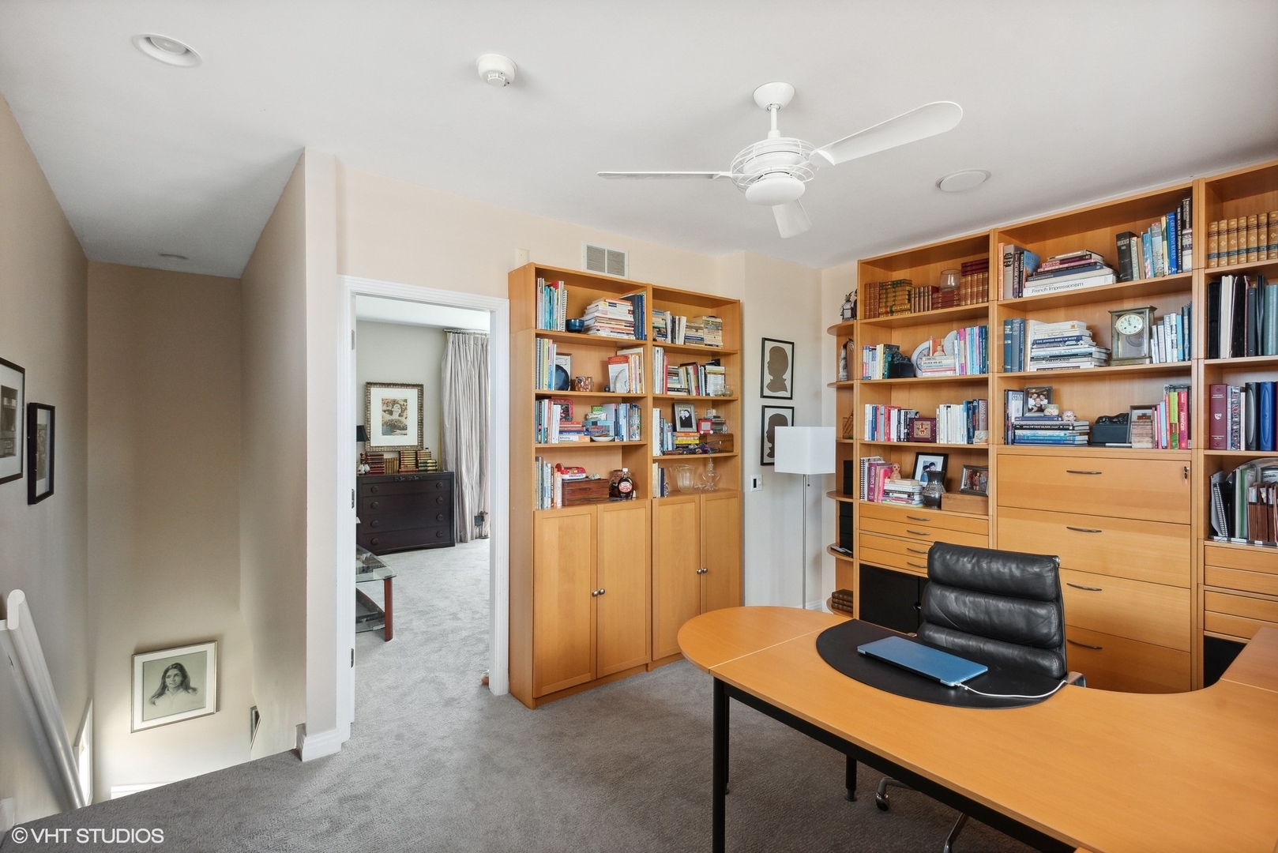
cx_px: 639
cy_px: 426
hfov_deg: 93.3
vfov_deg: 70.5
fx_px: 604
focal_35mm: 17
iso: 2000
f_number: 8
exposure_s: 1/500
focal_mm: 17
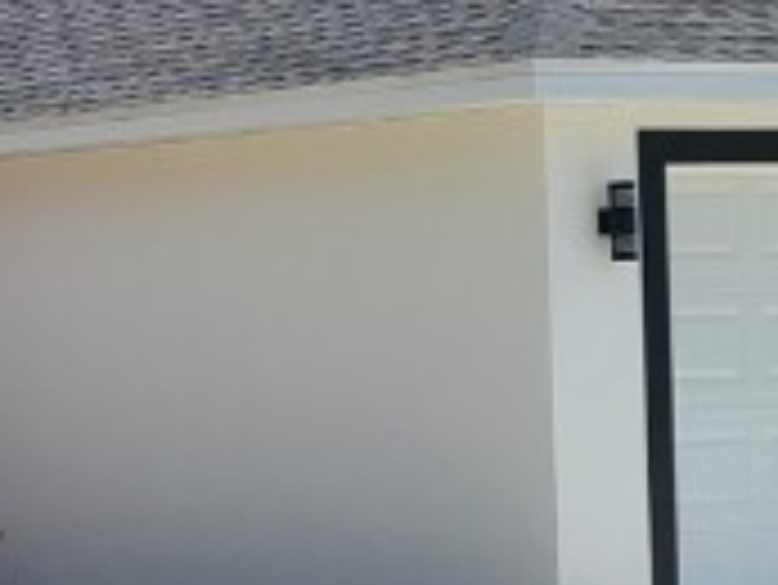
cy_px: 279
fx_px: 3464
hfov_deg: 12.0
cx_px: -549
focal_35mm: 154
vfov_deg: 9.6
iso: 40
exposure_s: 1/2371
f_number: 1.8
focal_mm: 5.4
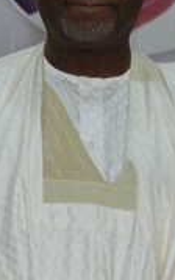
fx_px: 1716
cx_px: -195
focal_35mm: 225
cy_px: 177
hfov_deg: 5.7
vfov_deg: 9.3
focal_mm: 22
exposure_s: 1/60
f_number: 3.5
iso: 800
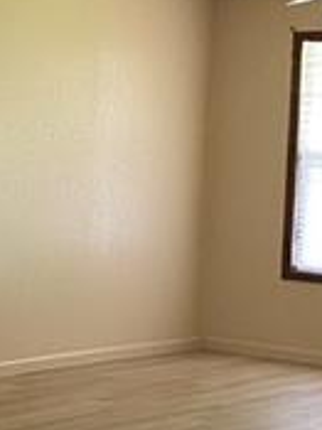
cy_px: 179
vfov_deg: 17.3
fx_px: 1416
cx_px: -84
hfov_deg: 12.6
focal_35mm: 114
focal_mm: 4.25
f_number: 1.8
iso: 250
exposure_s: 1/60
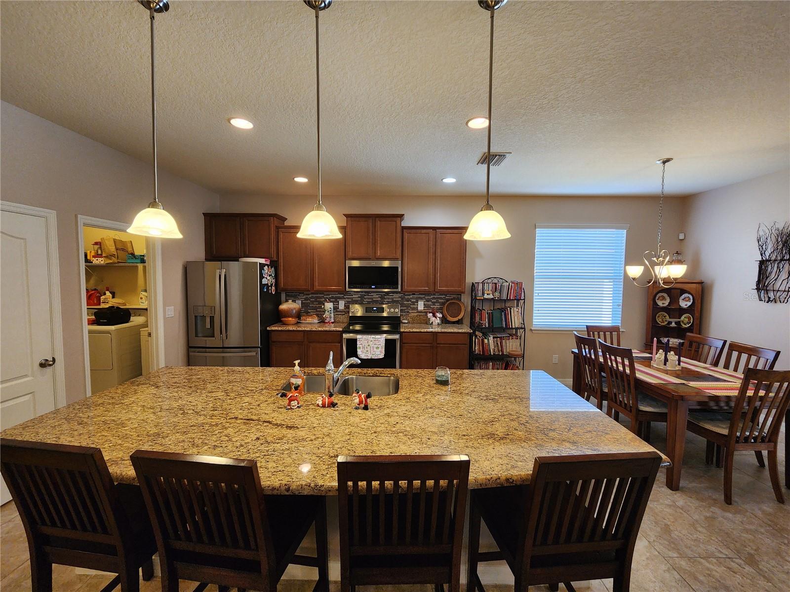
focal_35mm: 13
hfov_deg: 106.2
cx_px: 395
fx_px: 297
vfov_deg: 89.9
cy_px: 296
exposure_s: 1/60
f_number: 2.2
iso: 200
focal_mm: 2.2
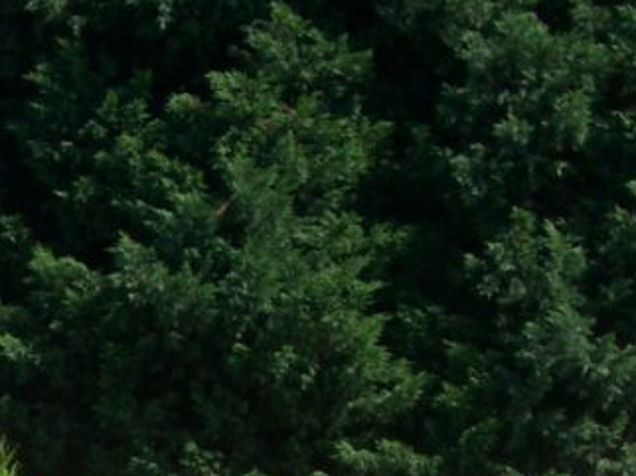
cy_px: 707
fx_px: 4406
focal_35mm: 240
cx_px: -379
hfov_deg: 8.1
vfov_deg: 6.1
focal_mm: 10.7
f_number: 5.8
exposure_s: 1/200
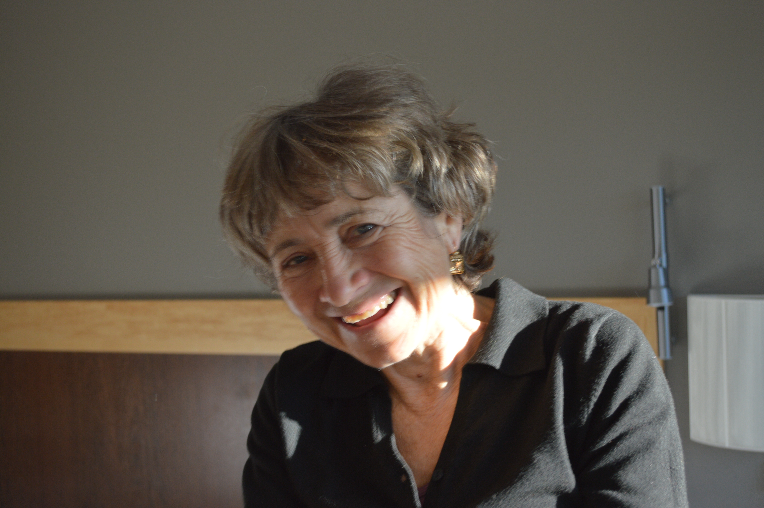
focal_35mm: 52
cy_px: 254
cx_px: 382
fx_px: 1113
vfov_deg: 25.7
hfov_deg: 37.9
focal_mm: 35
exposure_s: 1/40
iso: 400
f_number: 5
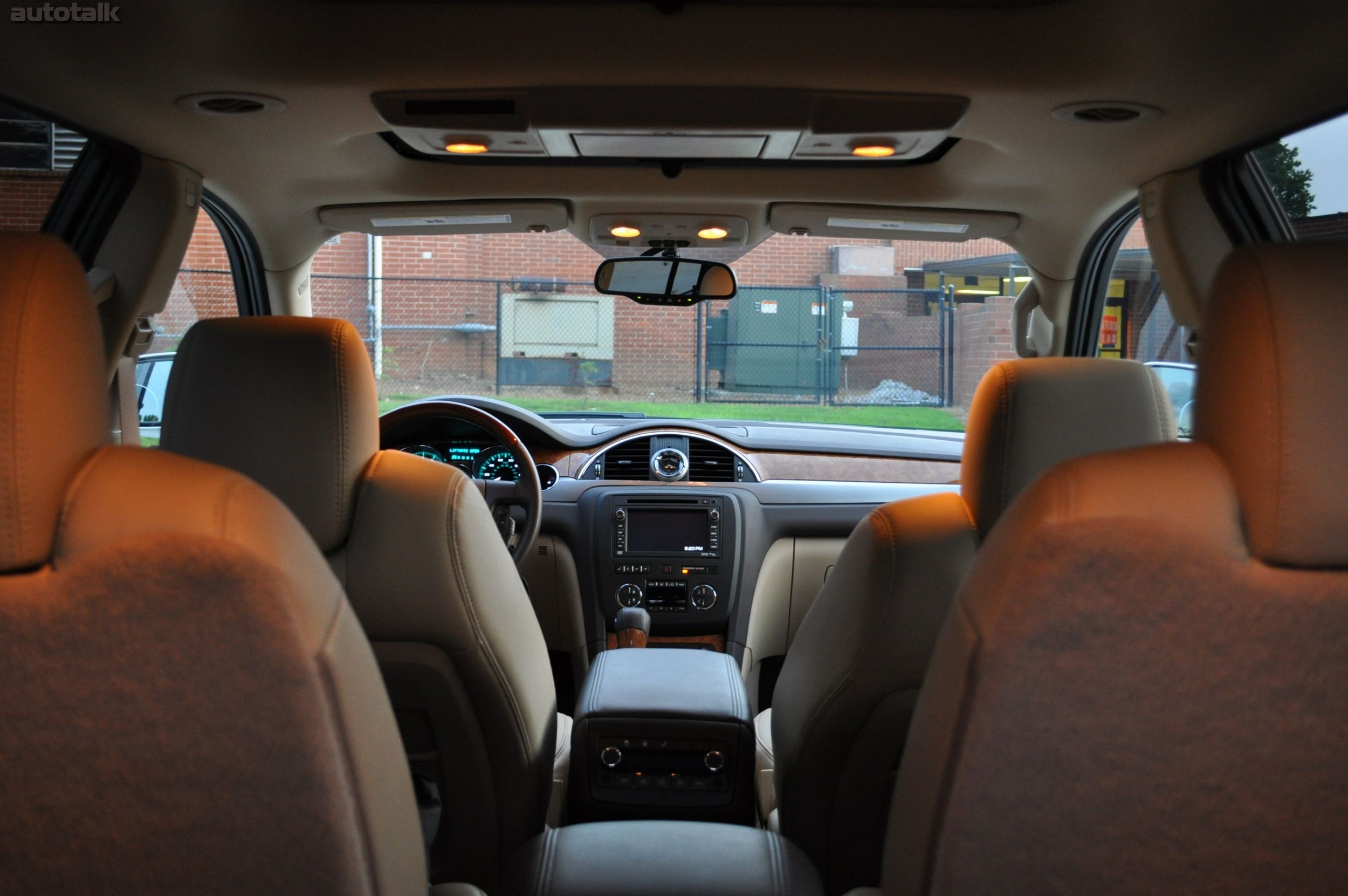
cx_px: 674
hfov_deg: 53.2
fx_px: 1346
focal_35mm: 36
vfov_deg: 36.8
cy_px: 448
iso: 800
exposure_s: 1/40
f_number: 4
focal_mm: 24
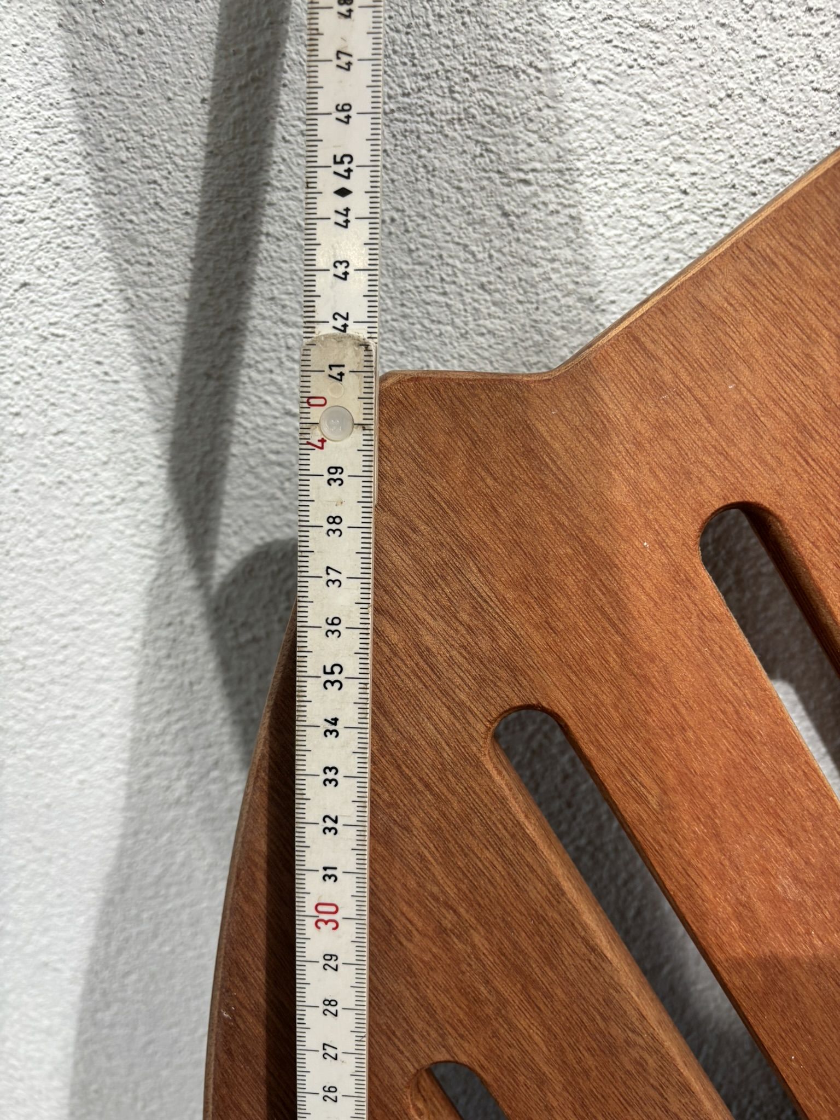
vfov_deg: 67.3
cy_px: 560
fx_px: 841
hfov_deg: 53.1
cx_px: 420
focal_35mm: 26
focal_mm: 5.96
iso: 64
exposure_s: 1/100
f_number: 1.6
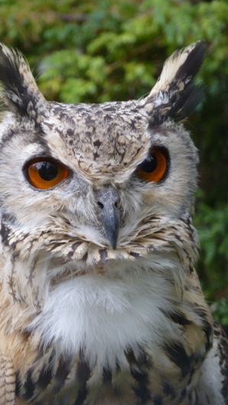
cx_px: 80
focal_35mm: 202
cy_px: 202
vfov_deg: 10.7
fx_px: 2169
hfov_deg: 6.0
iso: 400
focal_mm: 32.8
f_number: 5.5
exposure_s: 1/60
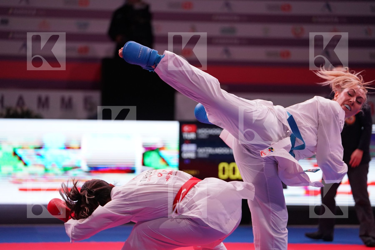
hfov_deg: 13.6
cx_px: 188
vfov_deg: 9.1
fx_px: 1573
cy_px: 125
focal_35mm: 151
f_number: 2.8
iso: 3200
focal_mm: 151
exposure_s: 1/1000
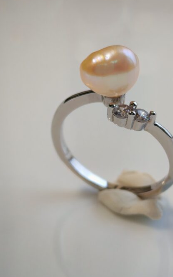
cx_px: 122
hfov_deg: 15.0
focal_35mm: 87
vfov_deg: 23.8
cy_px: 141
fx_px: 657
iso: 80
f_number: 1.95
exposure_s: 1/100
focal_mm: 5.52
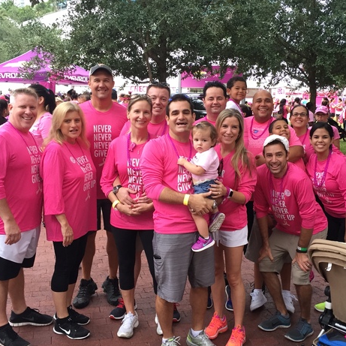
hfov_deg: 41.8
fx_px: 452
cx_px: 188
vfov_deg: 41.9
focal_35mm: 40
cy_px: 174
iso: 50
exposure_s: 1/30
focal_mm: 4.15
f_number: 2.2
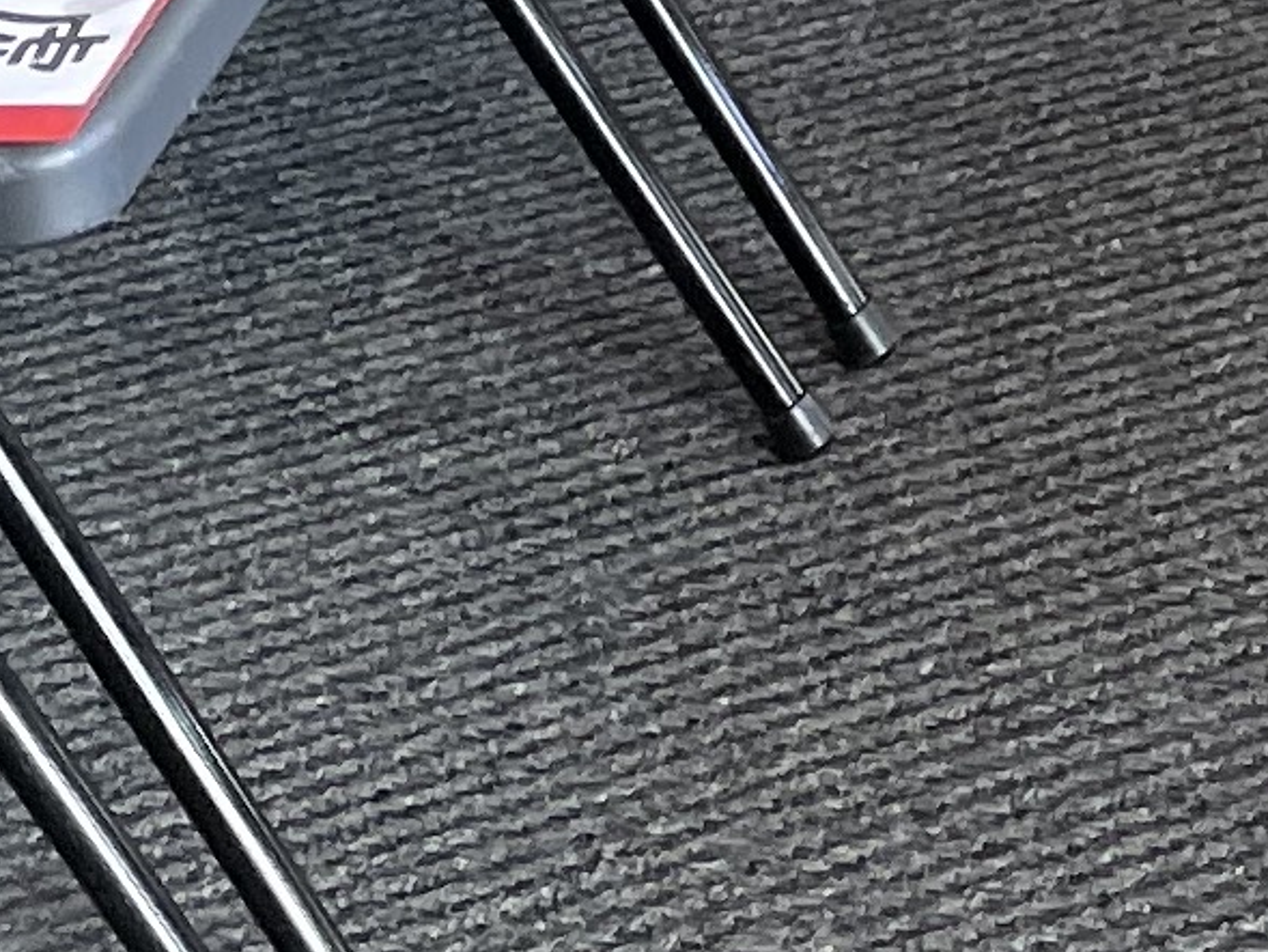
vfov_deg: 7.4
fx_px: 6522
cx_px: 1920
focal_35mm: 178
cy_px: -1798
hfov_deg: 10.7
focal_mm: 4.2
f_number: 1.6
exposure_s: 1/114
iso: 125
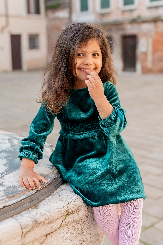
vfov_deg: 39.6
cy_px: 122
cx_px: 82
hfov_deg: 27.0
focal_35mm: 50
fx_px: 340
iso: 200
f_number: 3.5
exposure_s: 1/400
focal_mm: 50
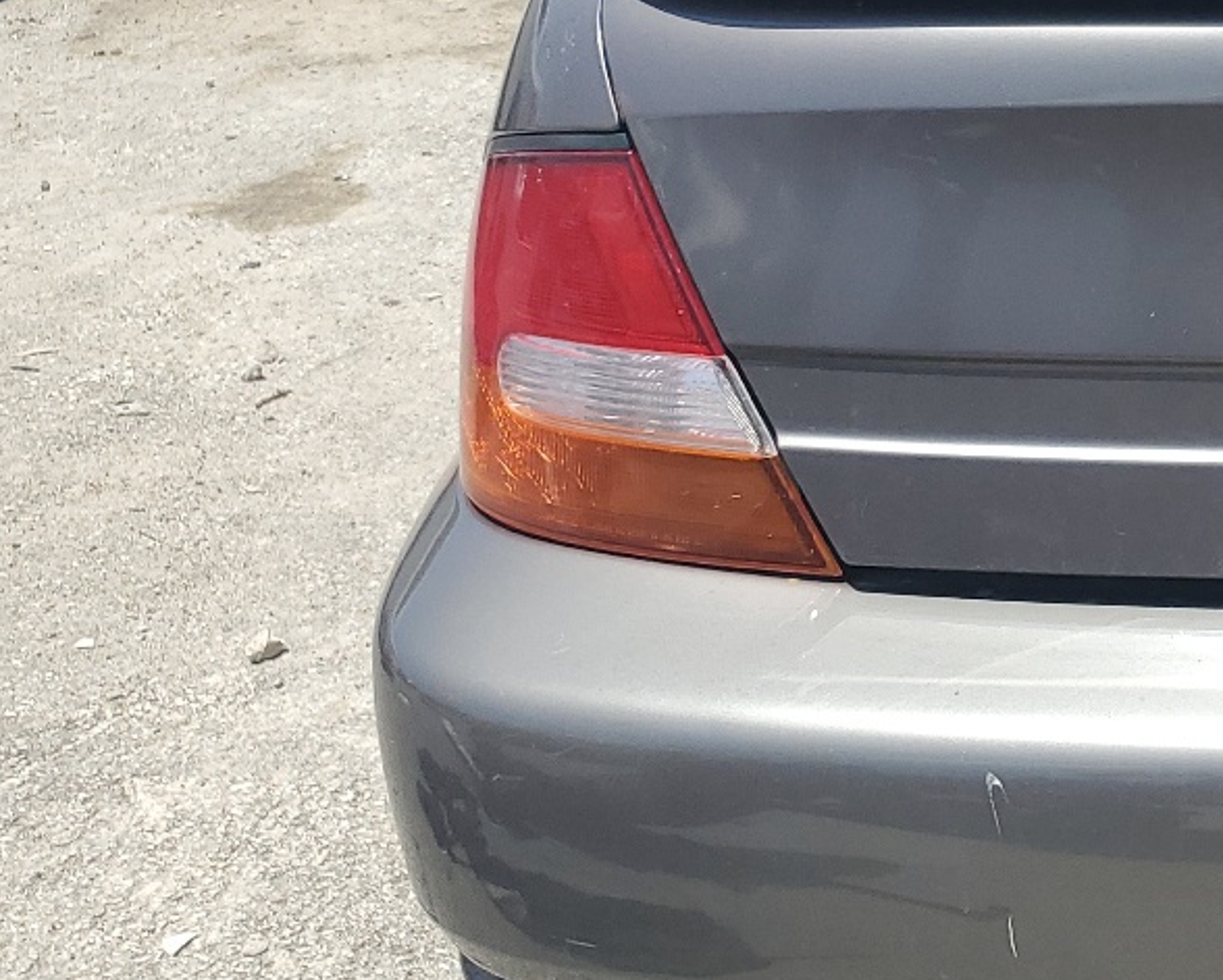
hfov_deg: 24.0
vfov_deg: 21.9
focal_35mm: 69
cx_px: 1610
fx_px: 2499
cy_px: 221
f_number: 1.5
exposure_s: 1/2500
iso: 50
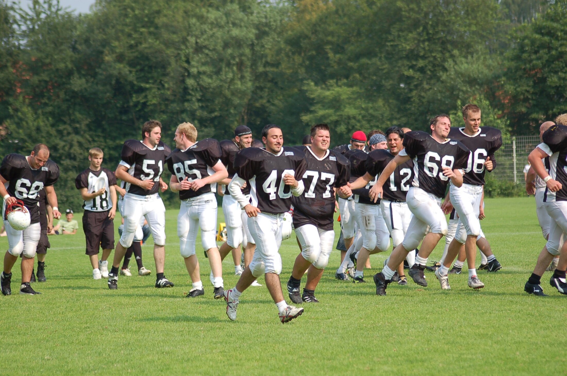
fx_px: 2830
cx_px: 284
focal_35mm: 180
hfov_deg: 11.4
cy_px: 188
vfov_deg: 7.6
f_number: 4.2
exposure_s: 1/1000
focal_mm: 120
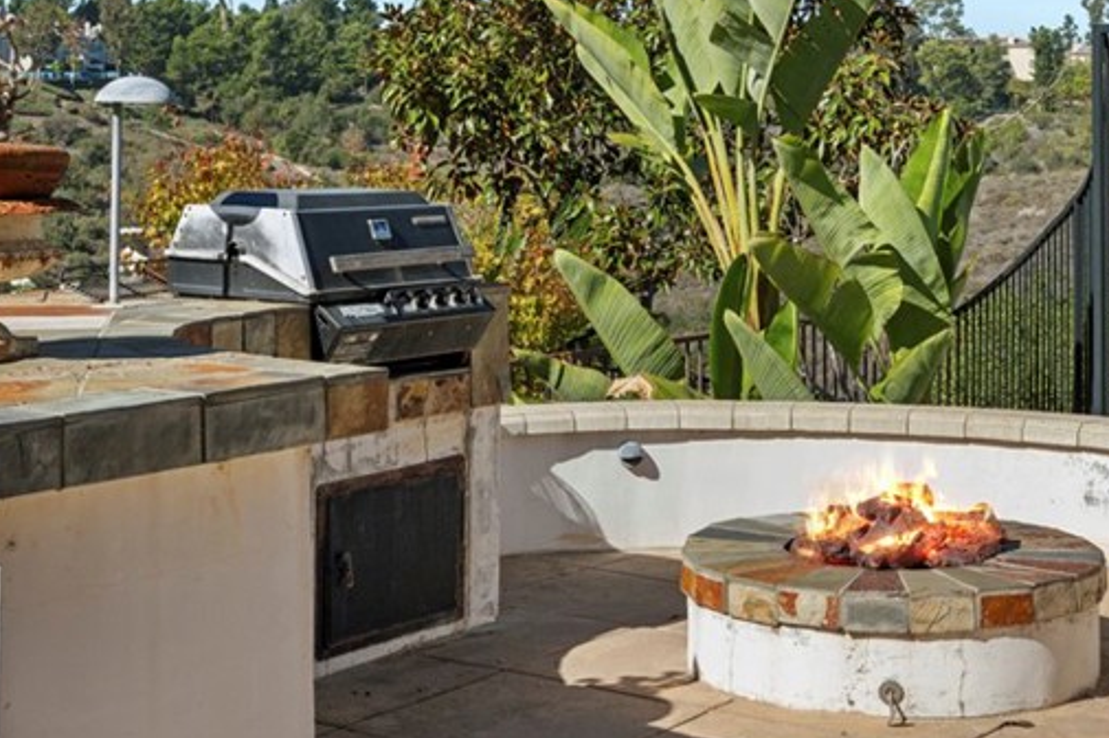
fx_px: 2186
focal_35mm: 71
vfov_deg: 19.0
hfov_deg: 28.5
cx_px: 613
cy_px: 157
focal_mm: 35
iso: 125
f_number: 10
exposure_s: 1/640
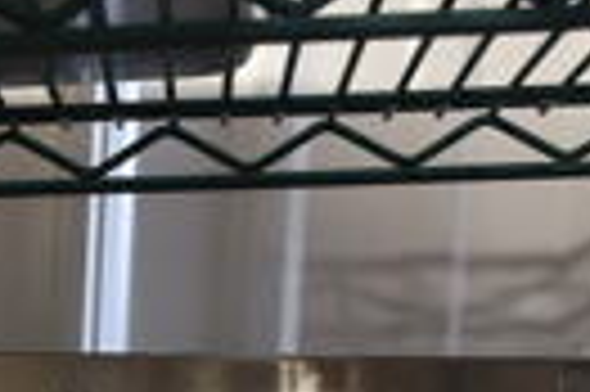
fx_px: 2062
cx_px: 117
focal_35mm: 126
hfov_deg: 16.2
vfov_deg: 10.0
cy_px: 784
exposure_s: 1/30
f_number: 3.5
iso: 500
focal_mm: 18
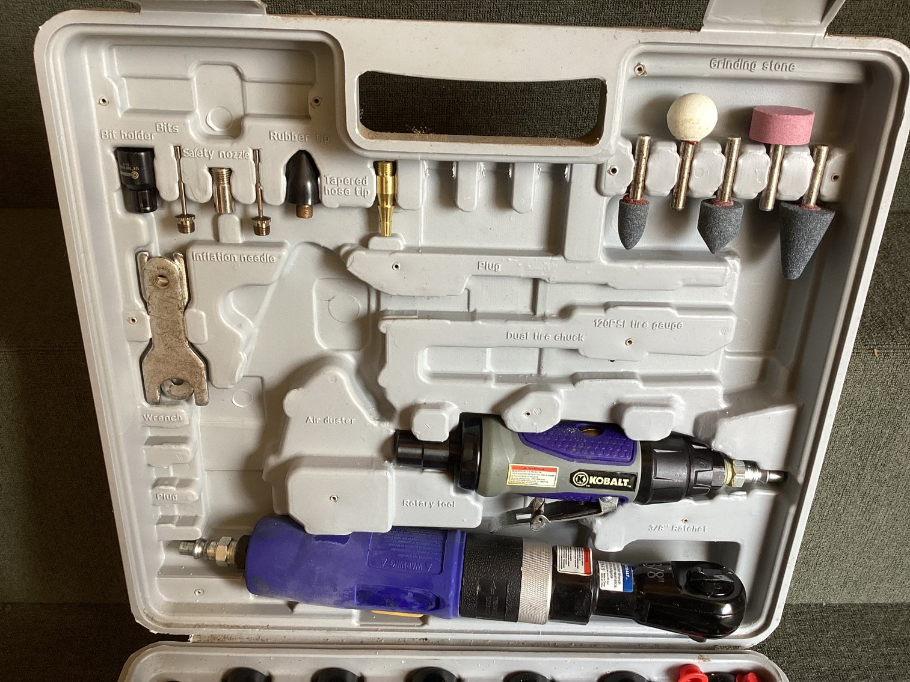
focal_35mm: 31
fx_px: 815
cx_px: 455
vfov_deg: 45.4
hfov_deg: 58.3
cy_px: 341
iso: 80
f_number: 2.4
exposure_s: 1/100
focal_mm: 3.3
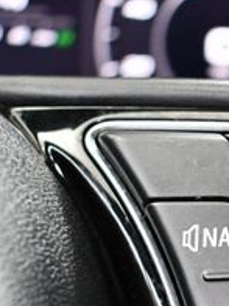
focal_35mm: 113
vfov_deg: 17.0
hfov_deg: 12.6
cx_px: 322
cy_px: 320
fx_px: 997
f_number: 3.5
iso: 4500
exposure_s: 1/60
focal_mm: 18
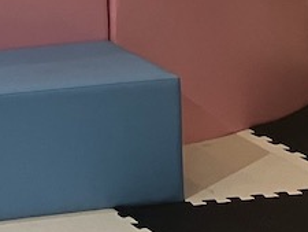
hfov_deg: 10.7
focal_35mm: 159
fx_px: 1415
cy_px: -356
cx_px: -419
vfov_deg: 8.4
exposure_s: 1/50
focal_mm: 3.99
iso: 50
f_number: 1.8
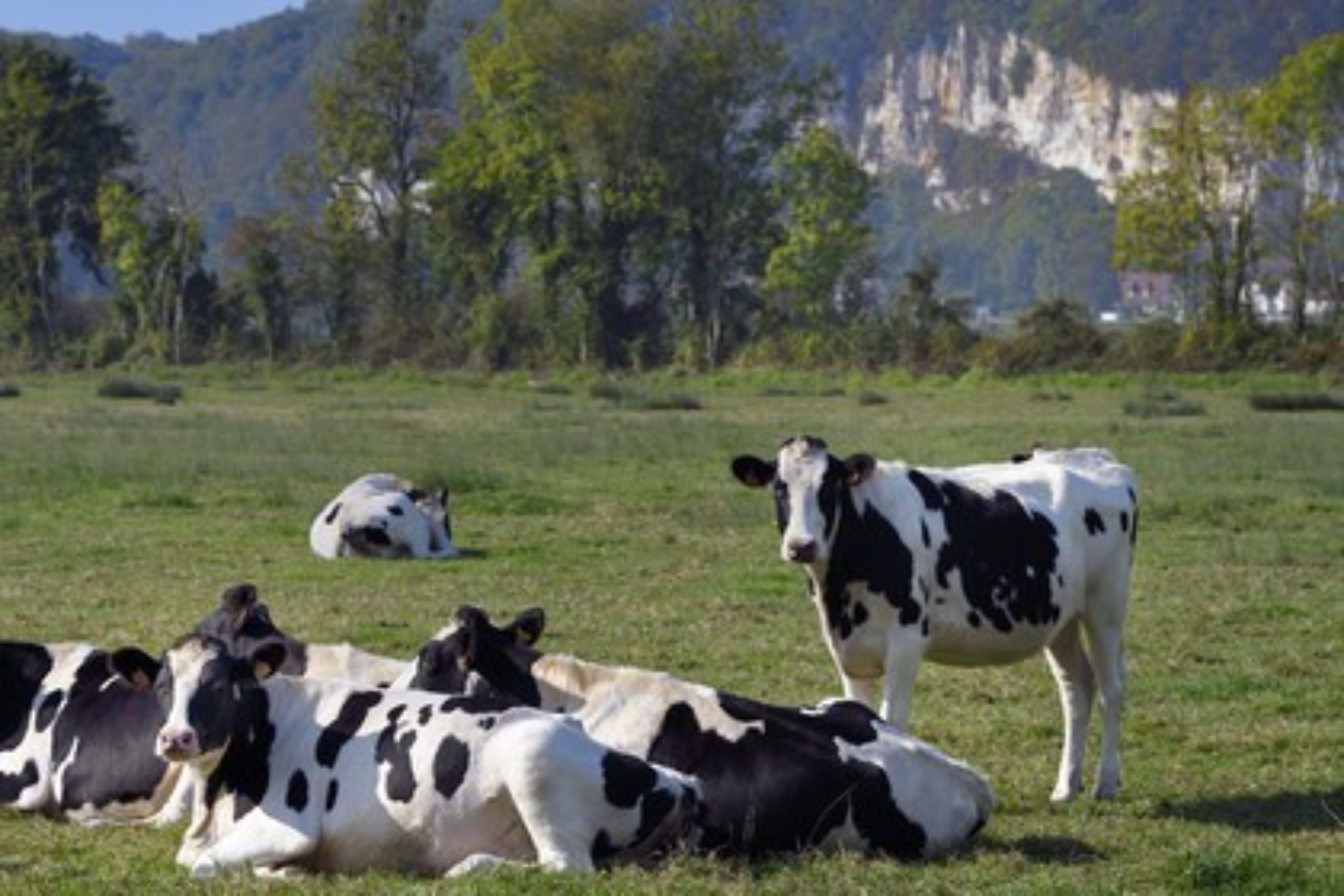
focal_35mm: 150
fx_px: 5600
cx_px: 672
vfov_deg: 9.1
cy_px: 448
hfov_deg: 13.7
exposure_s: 1/320
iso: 200
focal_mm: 150
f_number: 9
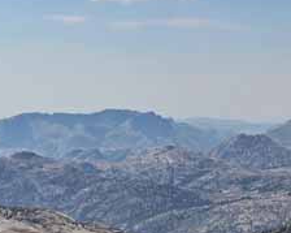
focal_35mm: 154
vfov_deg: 10.0
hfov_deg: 12.3
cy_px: 213
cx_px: 313
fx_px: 1326
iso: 100
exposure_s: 1/2500
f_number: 5
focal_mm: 46
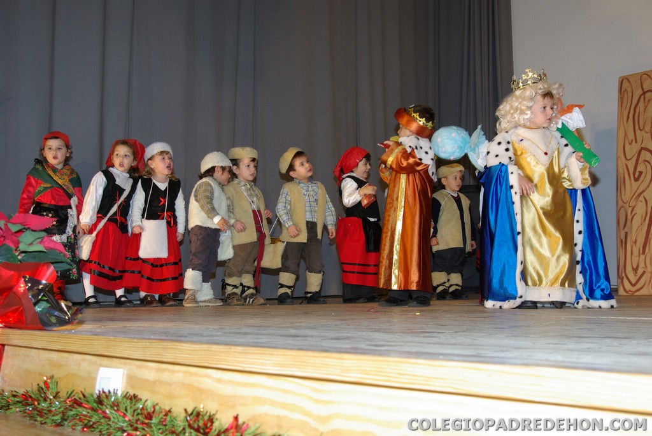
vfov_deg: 30.9
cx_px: 326
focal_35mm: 44
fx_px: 789
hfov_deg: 44.9
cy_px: 218
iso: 400
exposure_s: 1/45
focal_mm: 29
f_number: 5.6
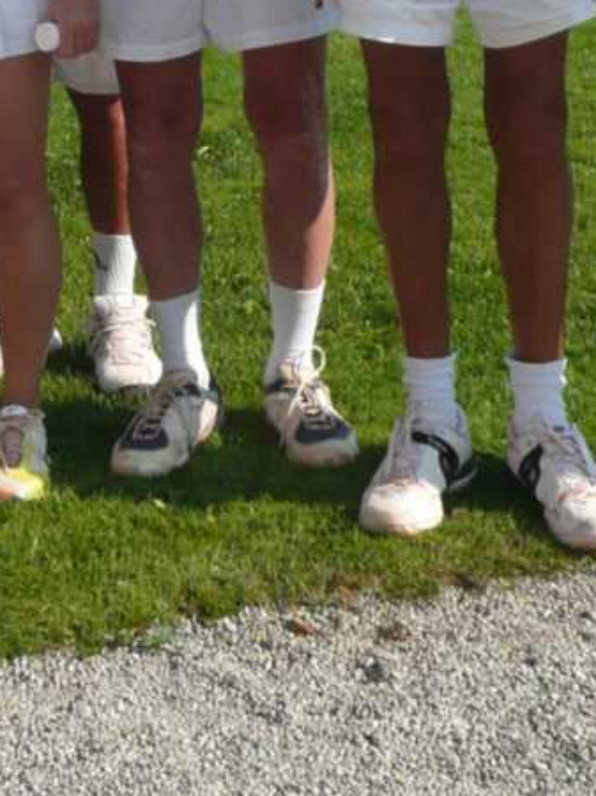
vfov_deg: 19.3
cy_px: -107
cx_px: -45
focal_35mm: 97
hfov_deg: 14.9
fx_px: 2229
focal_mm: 4.6
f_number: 8
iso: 100
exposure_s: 1/200
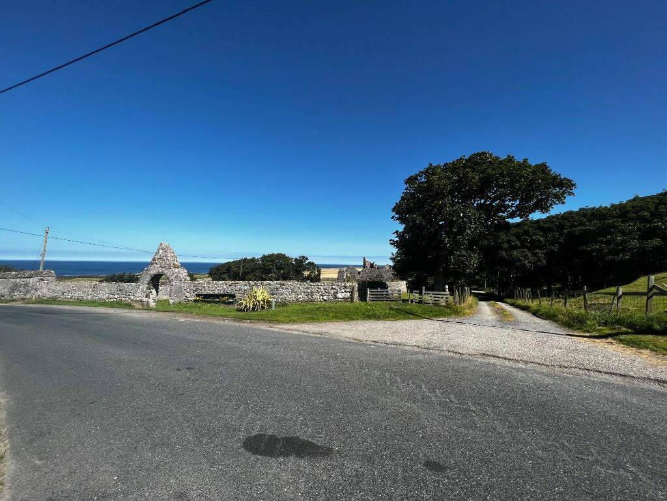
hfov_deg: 106.2
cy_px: 250
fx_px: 250
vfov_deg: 89.9
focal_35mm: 13
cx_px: 334
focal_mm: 1.57
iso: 32
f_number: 1.8
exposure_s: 1/1845
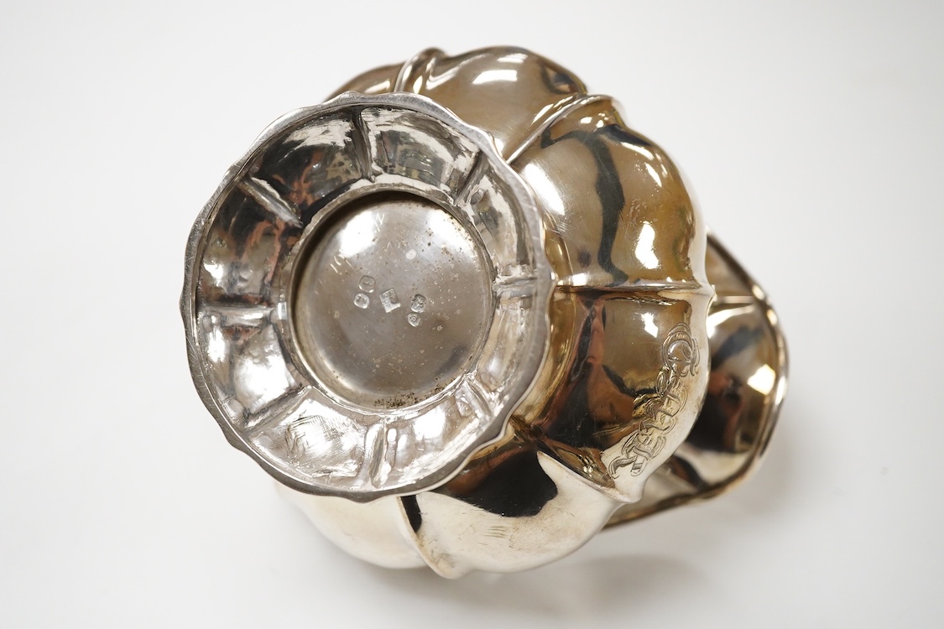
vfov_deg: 29.9
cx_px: 472
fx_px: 1180
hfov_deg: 43.6
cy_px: 314
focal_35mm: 45
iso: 2500
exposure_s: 1/640
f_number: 3.5
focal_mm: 30
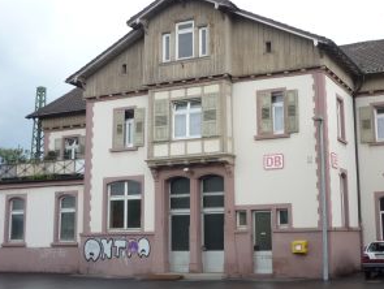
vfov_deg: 28.1
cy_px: 122
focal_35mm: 52
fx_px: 578
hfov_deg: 36.4
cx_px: 253
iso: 100
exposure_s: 1/125
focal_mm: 5.2
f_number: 4
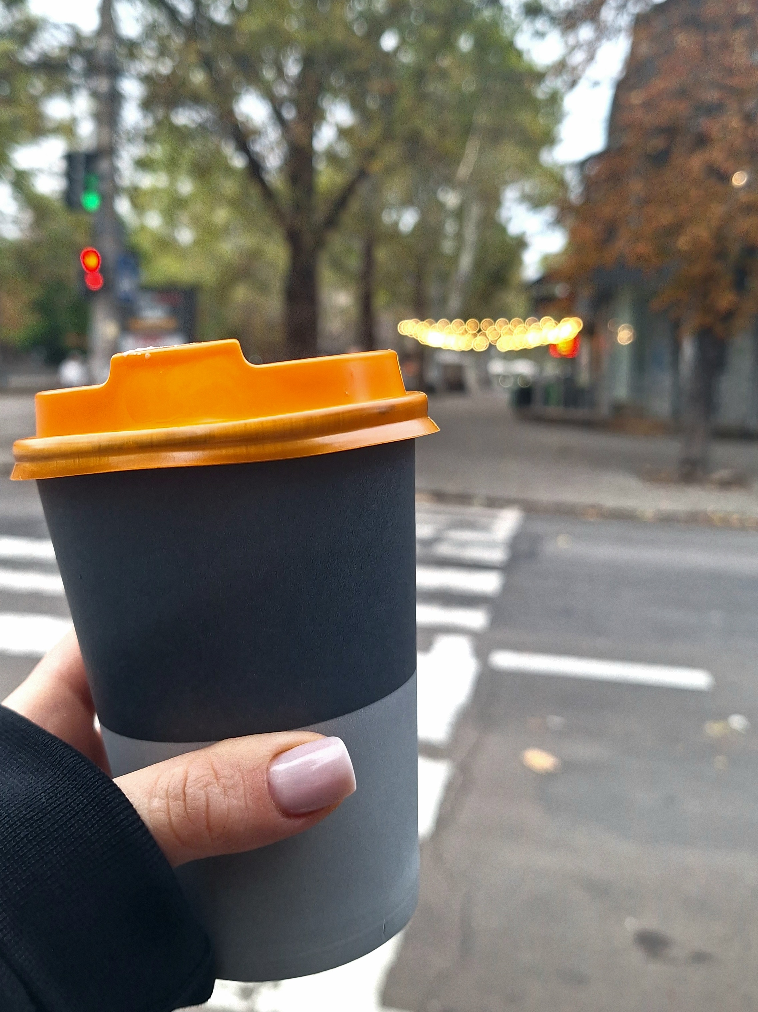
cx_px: 379
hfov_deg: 58.9
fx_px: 672
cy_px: 506
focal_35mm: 23
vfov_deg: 73.9
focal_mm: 5.54
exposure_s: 1/119
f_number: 1.8
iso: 40
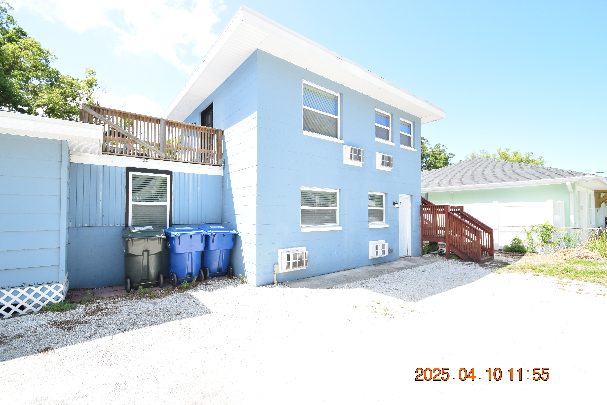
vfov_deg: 77.3
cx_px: 304
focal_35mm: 15
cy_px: 202
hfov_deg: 100.4
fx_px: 253
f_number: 8
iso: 250
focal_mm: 10
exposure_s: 1/250
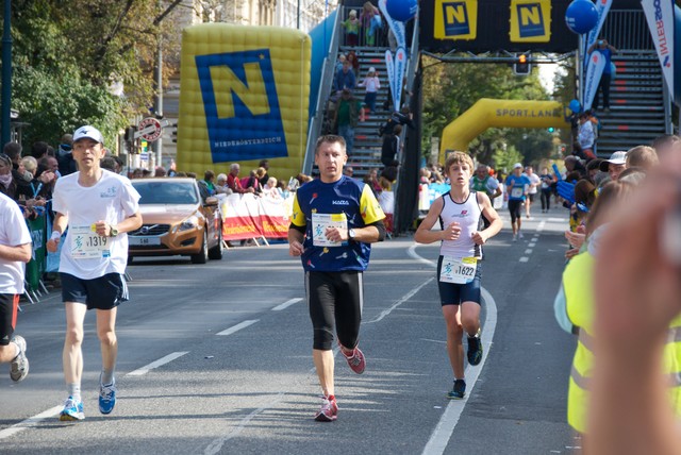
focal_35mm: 168
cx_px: 340
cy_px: 228
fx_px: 3181
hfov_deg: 12.2
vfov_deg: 8.2
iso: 400
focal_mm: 112
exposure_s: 1/500
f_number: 5.6
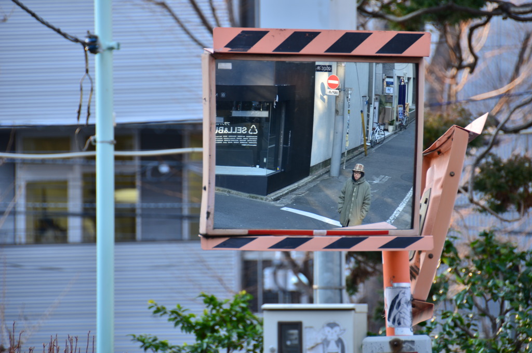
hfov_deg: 8.1
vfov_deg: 5.4
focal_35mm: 255
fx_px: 3760
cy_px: 176
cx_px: 266
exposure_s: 1/30
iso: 100
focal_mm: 170
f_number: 5.6
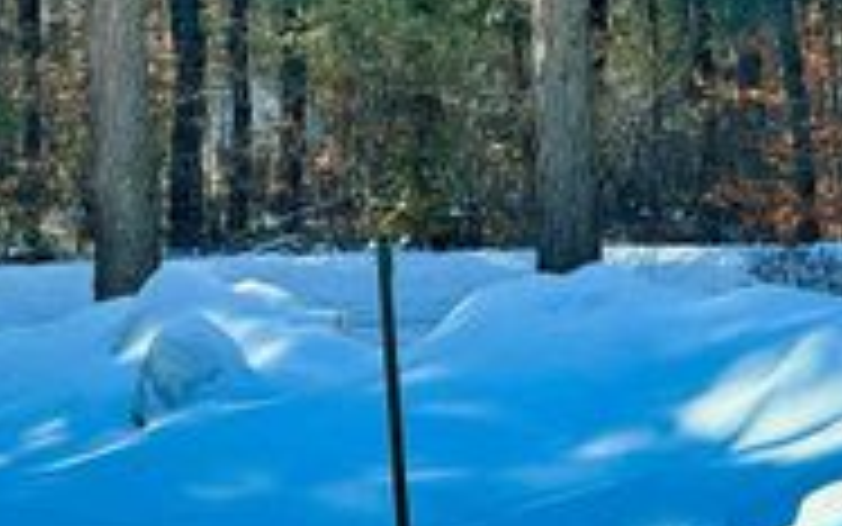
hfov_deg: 9.5
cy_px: 101
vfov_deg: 6.0
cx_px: 856
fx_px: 5004
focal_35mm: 218
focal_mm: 9
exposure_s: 1/151
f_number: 2.8
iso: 25
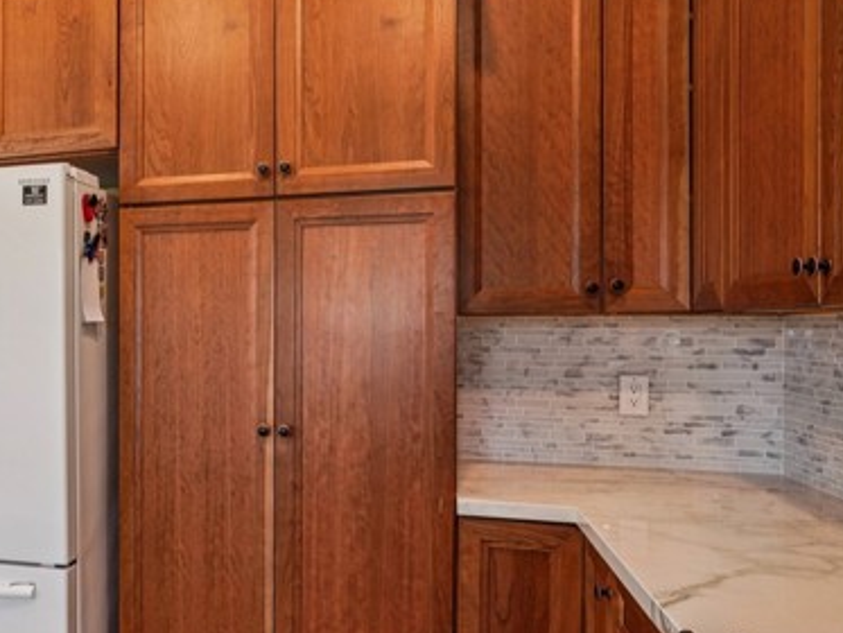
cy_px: 341
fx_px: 682
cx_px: 181
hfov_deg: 59.0
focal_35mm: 28
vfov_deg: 49.7
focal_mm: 17
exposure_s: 1/10
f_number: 8
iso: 400
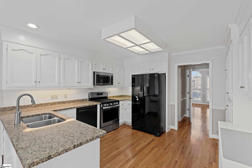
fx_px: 112
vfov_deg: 73.7
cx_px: 126
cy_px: 84
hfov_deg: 96.7
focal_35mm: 16
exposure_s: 1/3
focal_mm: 16
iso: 200
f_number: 9
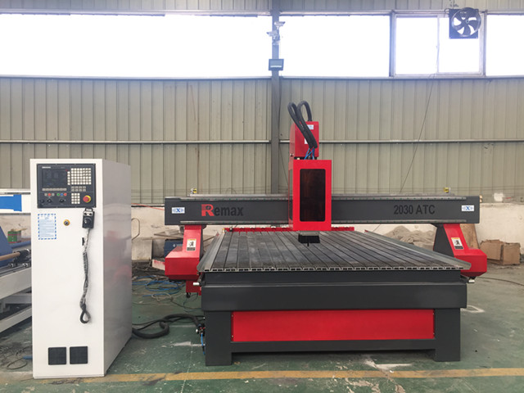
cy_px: 196
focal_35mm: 29
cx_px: 262
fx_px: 439
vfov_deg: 48.2
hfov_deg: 61.7
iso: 32
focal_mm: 4.15
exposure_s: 1/120
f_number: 2.2
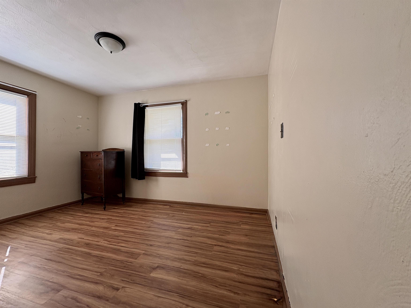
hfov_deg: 102.1
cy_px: 154
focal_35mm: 14
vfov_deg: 85.7
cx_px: 206
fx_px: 166
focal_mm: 2.22
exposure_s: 1/99
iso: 80
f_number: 2.2
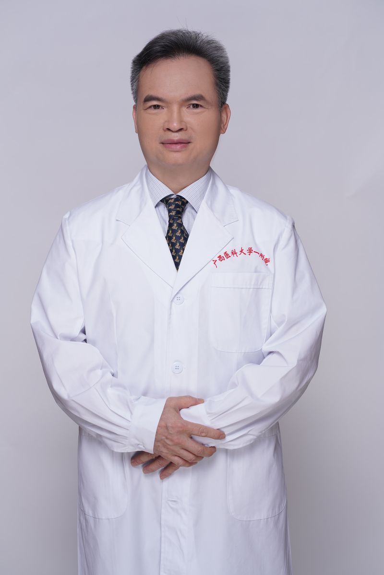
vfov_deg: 23.9
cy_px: 288
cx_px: 192
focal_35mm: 85
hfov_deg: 16.1
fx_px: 1359
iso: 100
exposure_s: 1/160
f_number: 5.6
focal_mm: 85
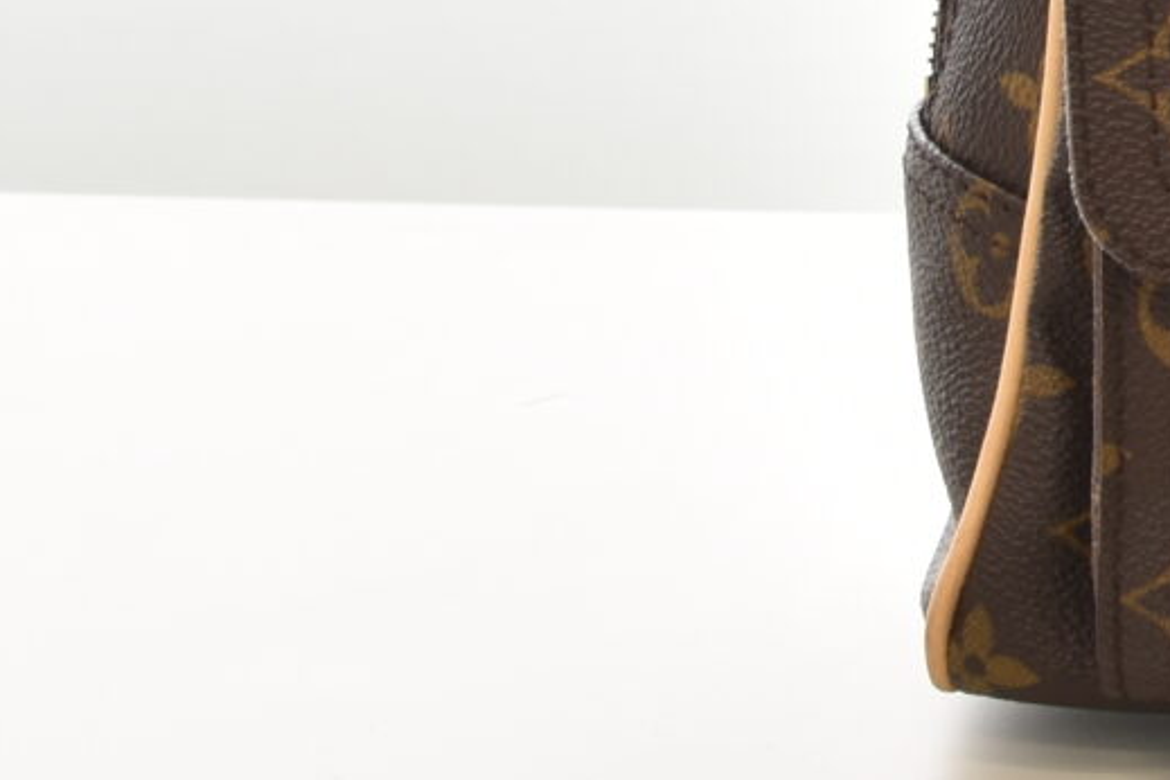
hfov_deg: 12.4
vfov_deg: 8.5
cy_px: -675
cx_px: 1867
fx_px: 5052
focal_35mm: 155
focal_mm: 21
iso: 100
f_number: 8
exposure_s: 1/8
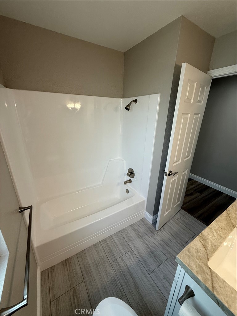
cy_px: 158
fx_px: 128
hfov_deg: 85.7
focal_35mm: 14
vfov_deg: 102.1
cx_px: 118
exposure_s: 1/120
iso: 125
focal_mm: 2.22
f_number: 2.2
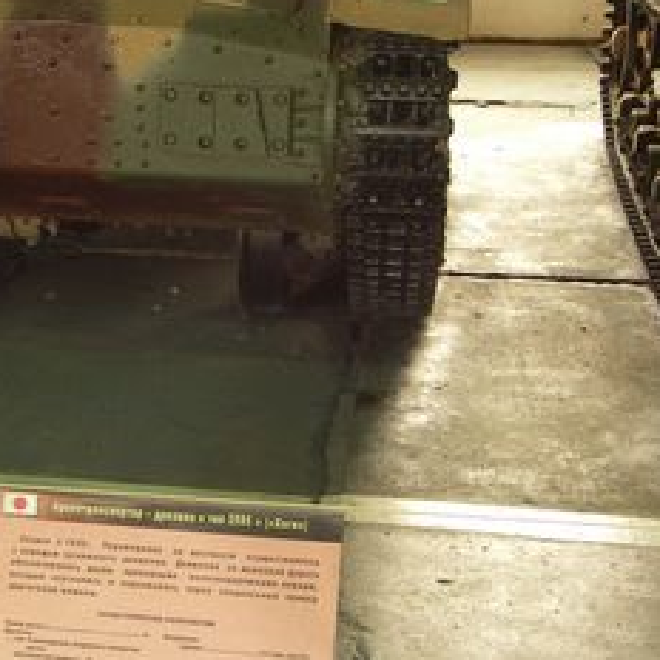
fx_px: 1510
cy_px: 412
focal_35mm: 70
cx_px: 196
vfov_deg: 24.6
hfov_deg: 24.5
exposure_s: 1/4
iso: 200
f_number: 3.2
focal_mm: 11.9
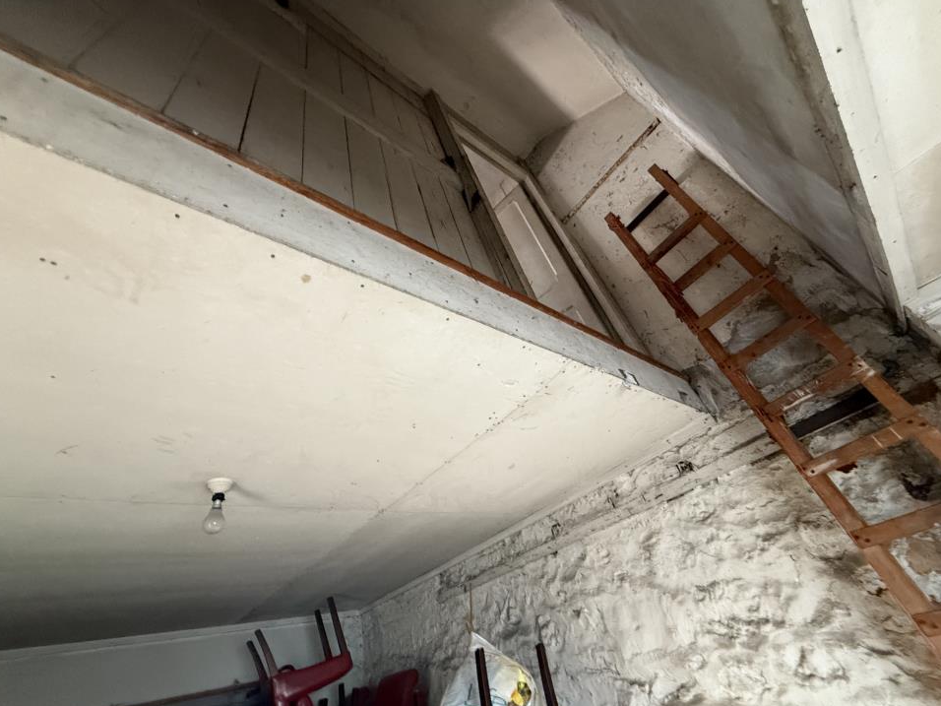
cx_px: 464
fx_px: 408
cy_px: 370
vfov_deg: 81.7
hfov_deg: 98.2
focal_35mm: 15
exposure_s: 1/60
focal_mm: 2.22
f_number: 2.2
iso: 640
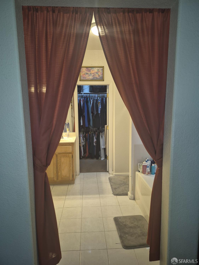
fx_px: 176
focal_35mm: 23
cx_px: 100
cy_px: 132
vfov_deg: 73.9
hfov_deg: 58.9
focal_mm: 5.4
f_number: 1.8
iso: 125
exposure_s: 1/40
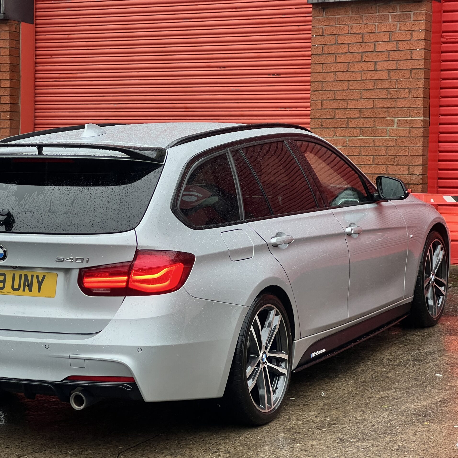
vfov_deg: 19.1
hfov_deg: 19.0
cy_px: 229
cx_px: 165
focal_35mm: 91
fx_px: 1362
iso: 125
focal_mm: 9
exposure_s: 1/99
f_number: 2.8
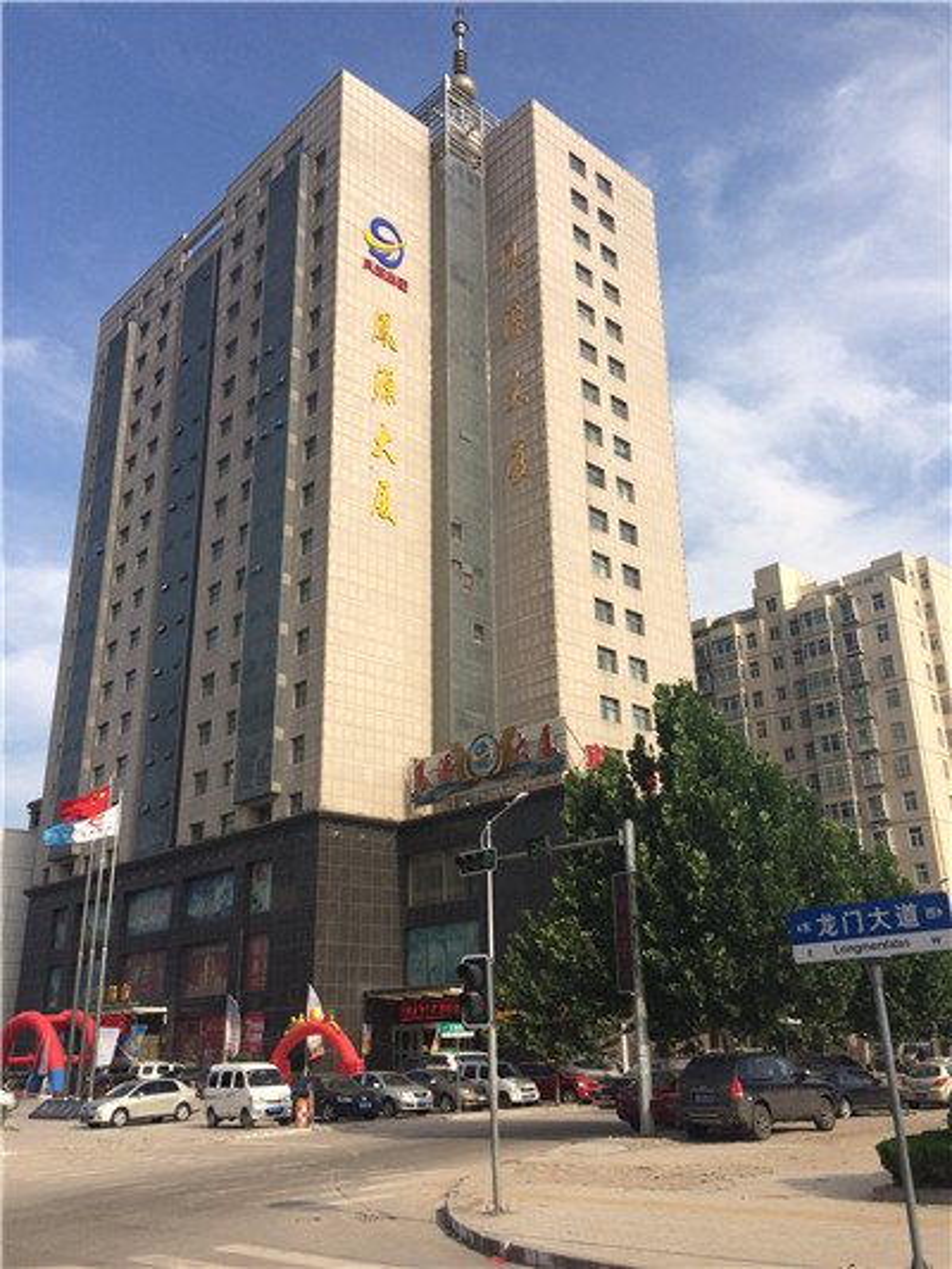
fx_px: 1100
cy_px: 634
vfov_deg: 60.0
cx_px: 476
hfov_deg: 46.8
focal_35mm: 30
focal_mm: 4.12
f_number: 2.2
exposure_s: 1/1786
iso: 40
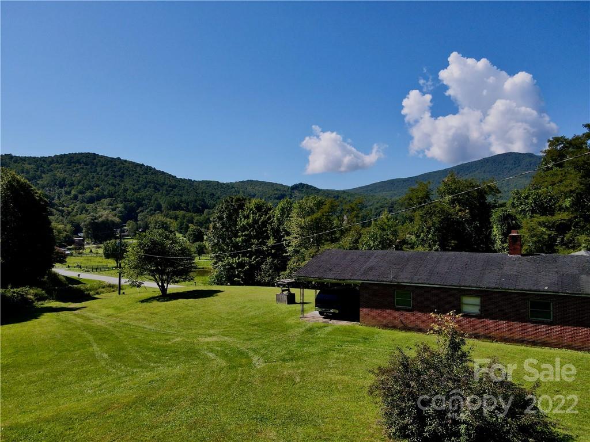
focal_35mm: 24
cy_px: 221
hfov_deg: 71.6
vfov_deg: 56.8
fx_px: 409
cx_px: 295
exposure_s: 1/1600
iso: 100
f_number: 2.8
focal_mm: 4.5
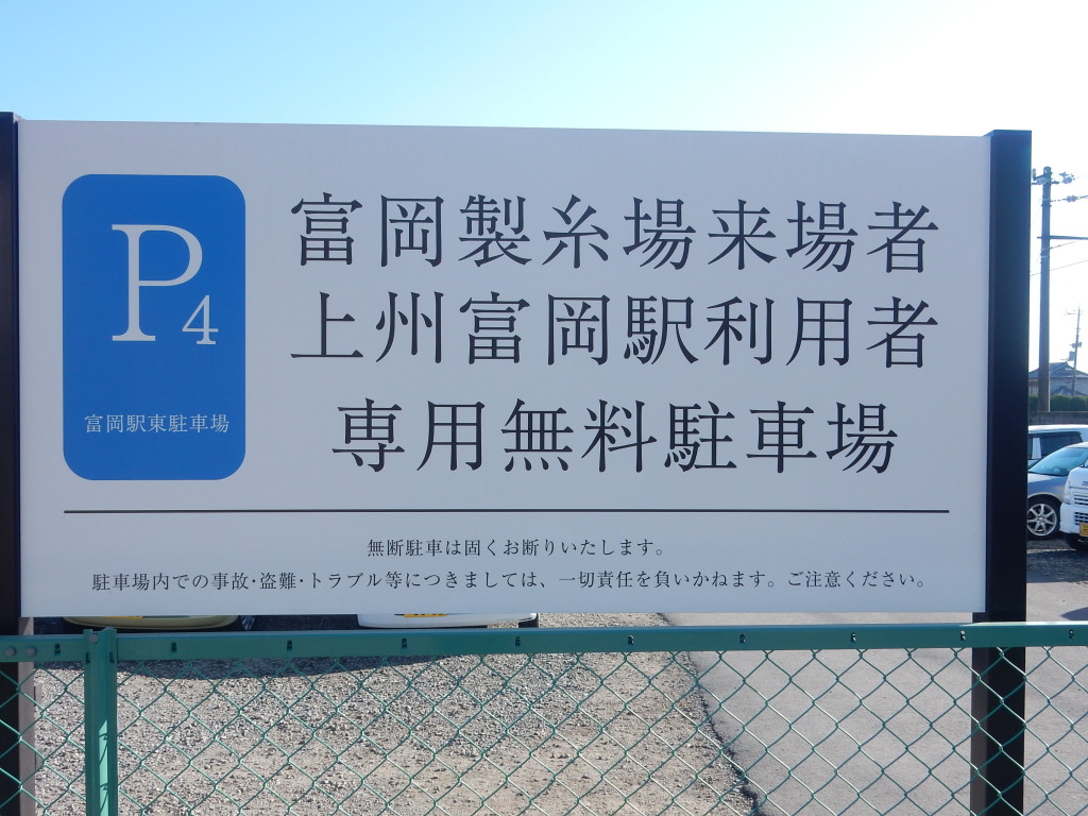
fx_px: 1131
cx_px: 544
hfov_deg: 51.4
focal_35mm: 36
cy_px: 408
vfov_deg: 39.7
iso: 125
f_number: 4
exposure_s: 1/500
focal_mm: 6.4
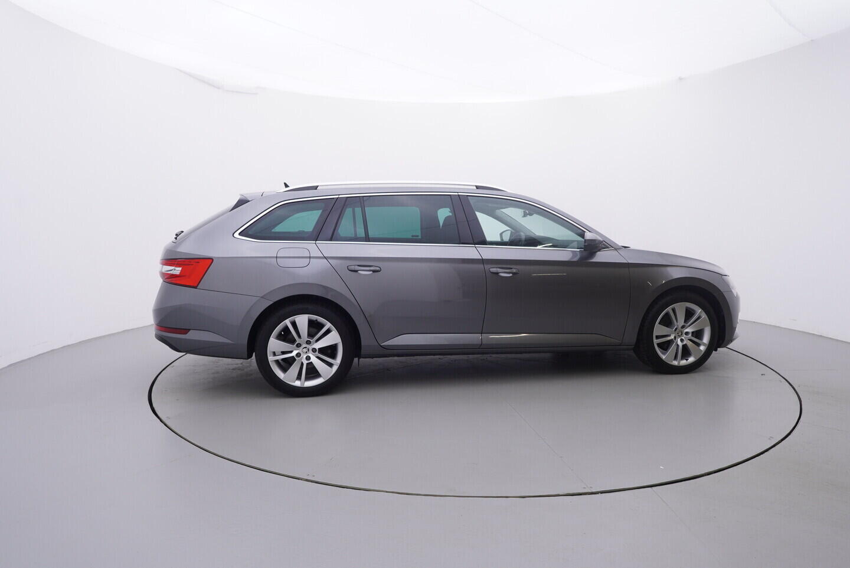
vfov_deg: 56.2
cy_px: 284
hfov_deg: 77.3
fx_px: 532
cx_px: 425
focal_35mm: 22
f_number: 5
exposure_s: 1/80
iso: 200
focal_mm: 15
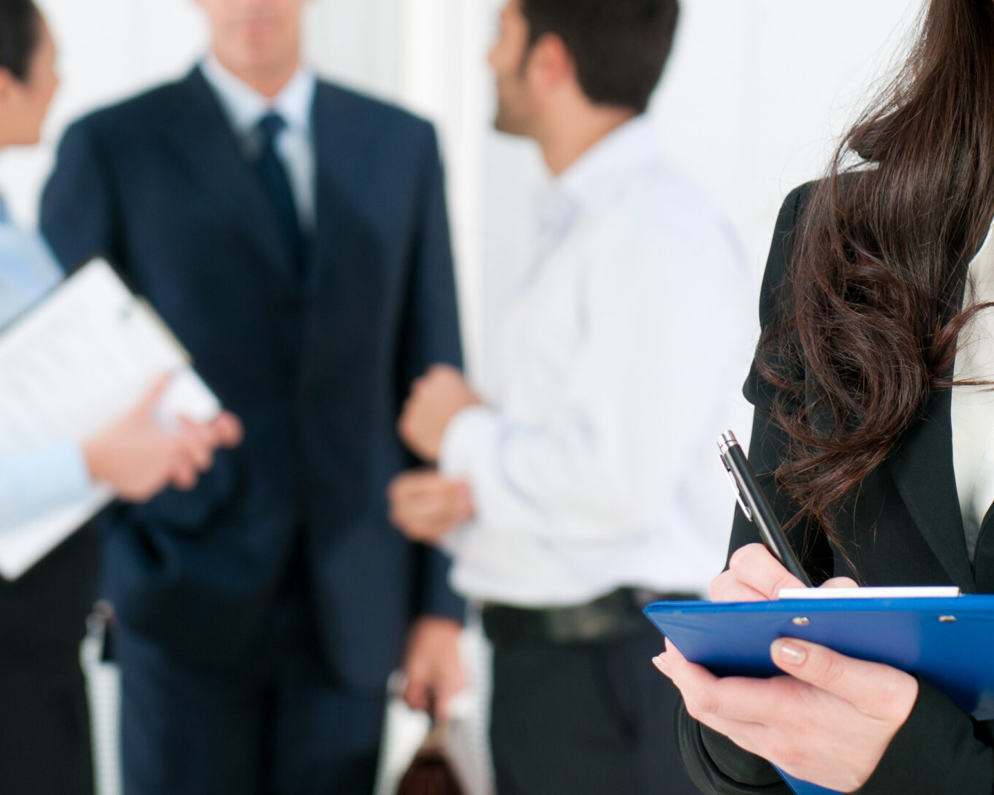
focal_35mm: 184
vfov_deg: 8.4
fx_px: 5413
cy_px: 236
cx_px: 629
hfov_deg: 10.5
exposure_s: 1/100
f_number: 3.5
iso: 200
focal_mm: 70
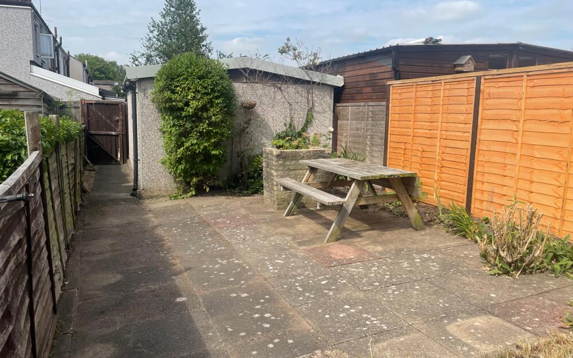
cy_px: 176
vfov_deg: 44.5
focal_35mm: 28
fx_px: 437
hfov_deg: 66.5
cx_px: 284
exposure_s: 1/3610
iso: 32
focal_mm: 4.2
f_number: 1.6
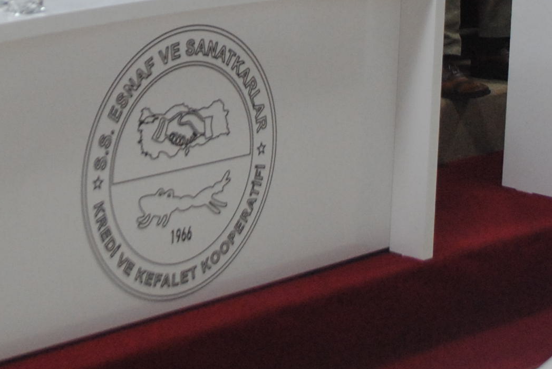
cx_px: 190
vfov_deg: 10.9
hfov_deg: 16.7
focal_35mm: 122
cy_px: -154
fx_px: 1873
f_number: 4
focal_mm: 22
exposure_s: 1/30
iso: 500
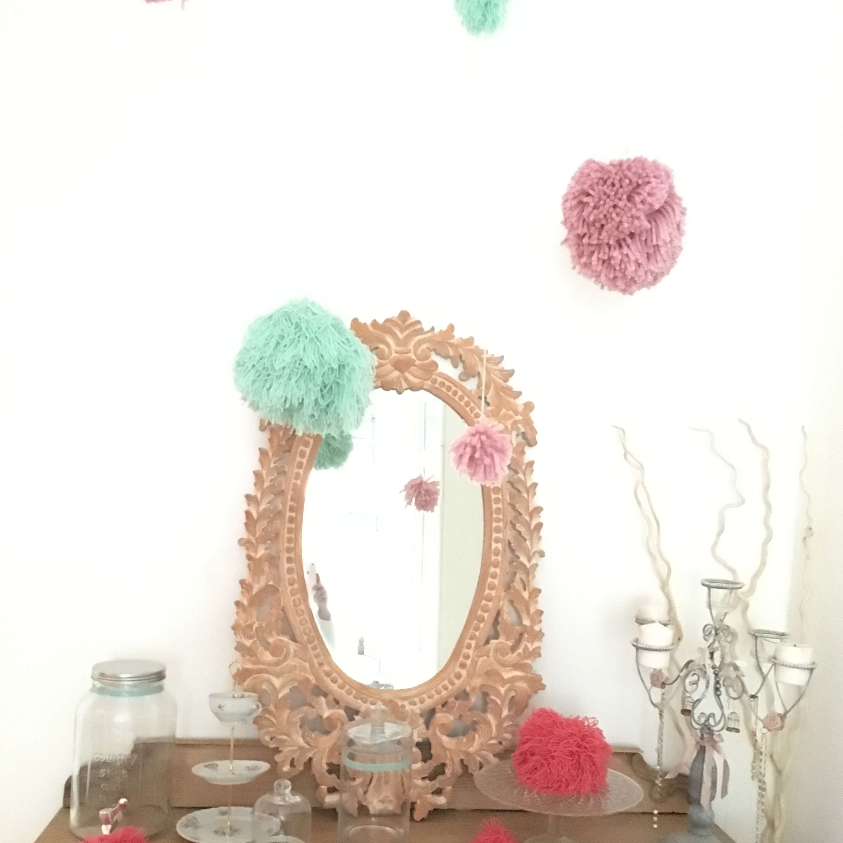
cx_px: 430
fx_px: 964
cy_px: 525
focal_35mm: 35
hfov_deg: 47.2
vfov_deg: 46.8
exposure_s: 1/17
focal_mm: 4.15
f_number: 2.2
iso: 2000
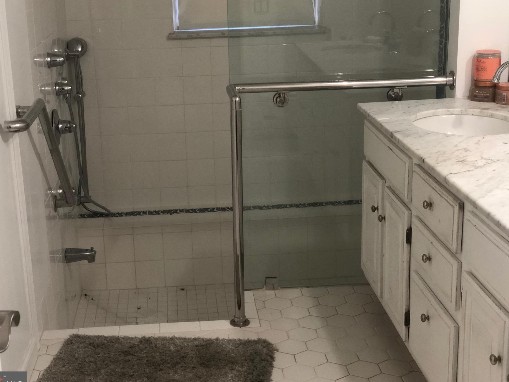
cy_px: 181
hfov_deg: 33.2
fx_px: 853
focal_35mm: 58
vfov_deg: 25.2
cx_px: 241
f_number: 2.4
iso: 125
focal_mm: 6
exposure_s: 1/40
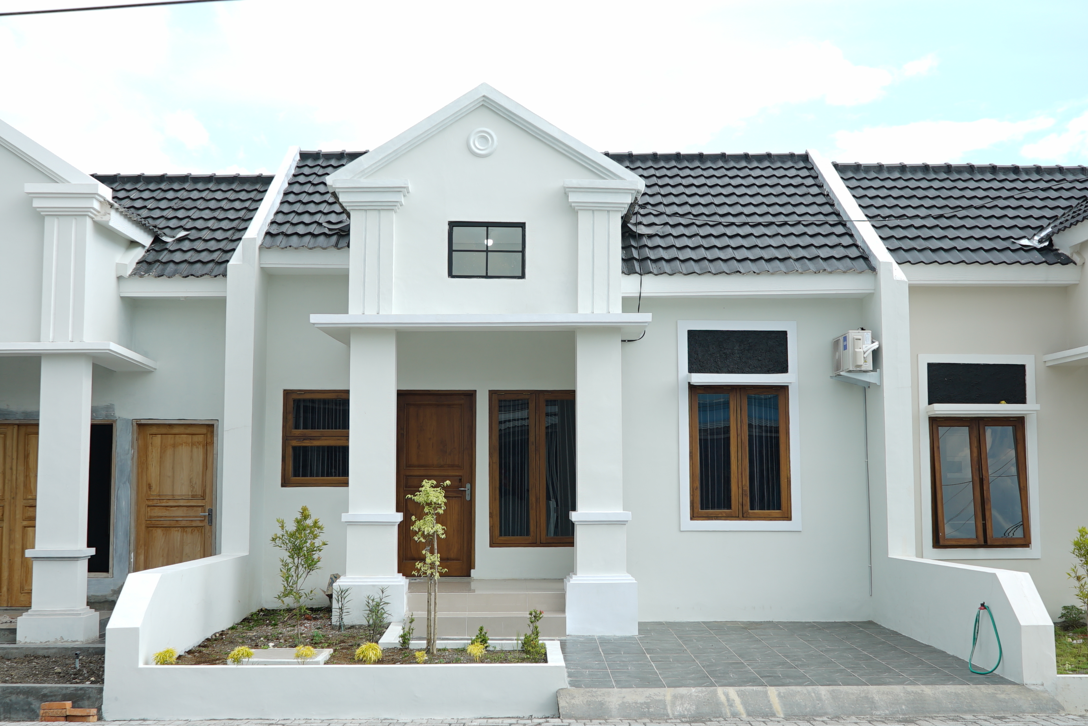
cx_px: 544
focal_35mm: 42
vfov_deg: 31.9
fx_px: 1270
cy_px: 363
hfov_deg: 46.4
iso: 64
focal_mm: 28
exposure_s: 1/200
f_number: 5.6
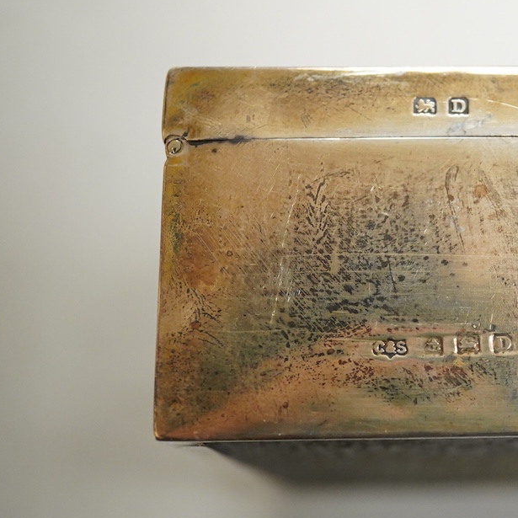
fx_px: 1185
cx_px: 440
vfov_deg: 24.7
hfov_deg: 24.1
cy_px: 252
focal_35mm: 70
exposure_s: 1/200
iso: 2500
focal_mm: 30
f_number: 6.3
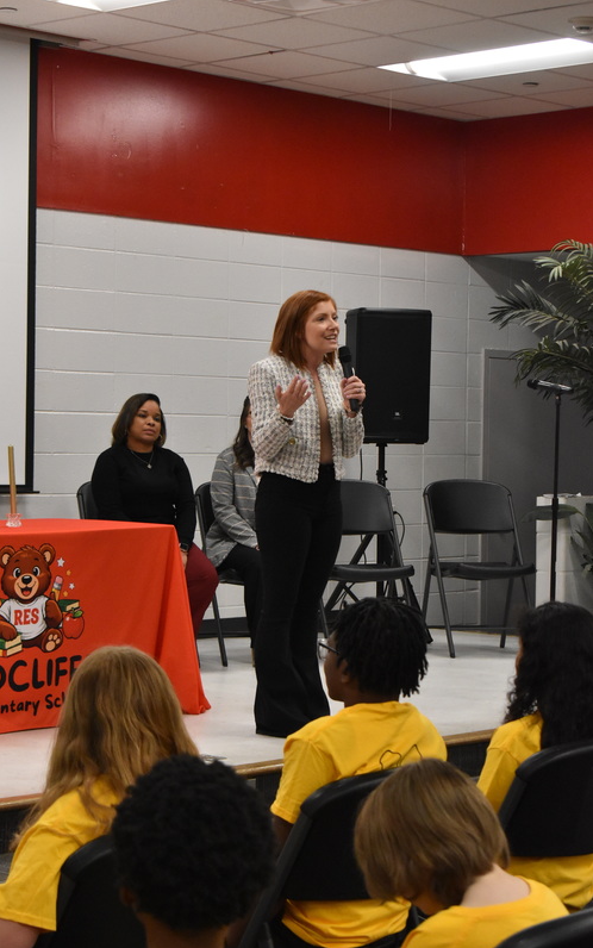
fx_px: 2184
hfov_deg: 15.5
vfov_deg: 24.5
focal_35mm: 85
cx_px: 279
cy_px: 475
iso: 3200
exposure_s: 1/100
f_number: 7.1
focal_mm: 55
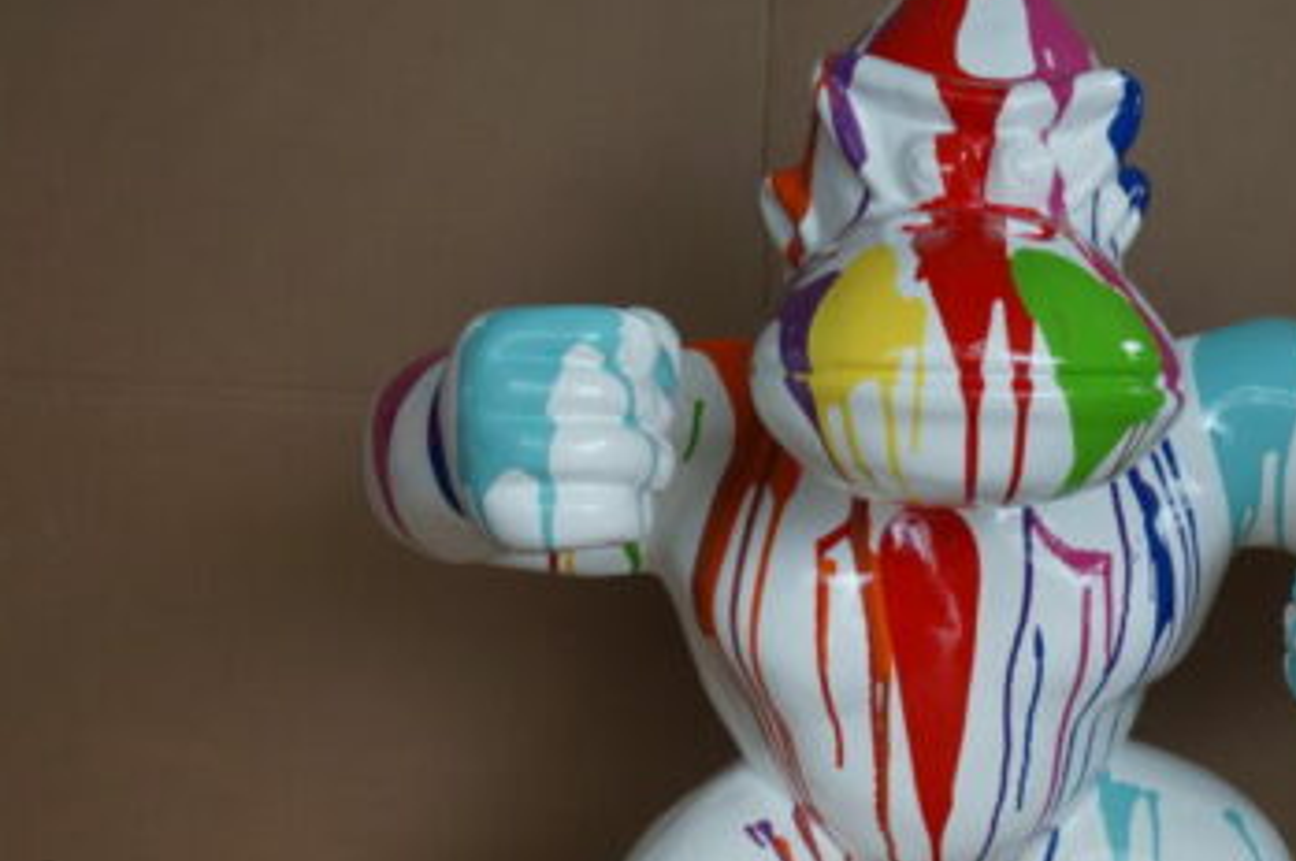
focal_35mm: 66
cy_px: 551
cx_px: 991
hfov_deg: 30.0
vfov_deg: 20.5
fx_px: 2374
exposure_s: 1/160
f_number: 4
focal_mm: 24
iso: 250
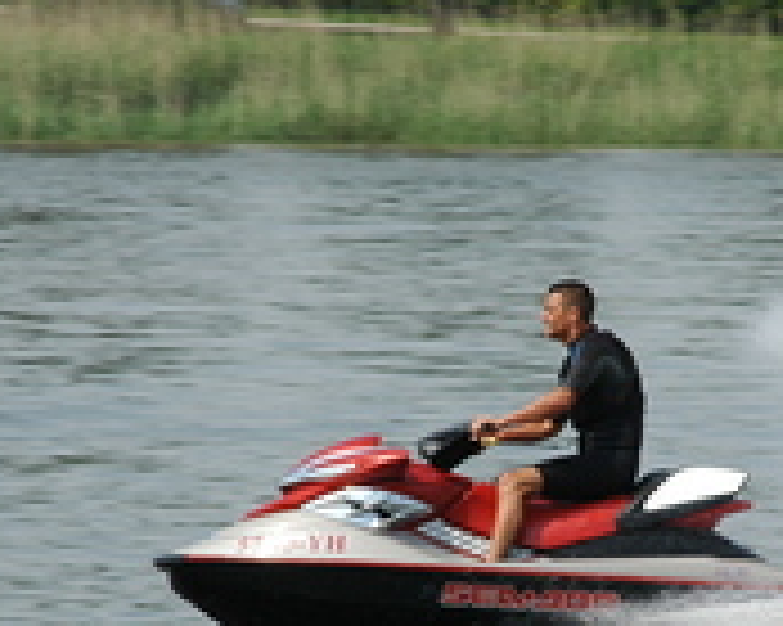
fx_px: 11632
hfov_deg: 3.9
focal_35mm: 502
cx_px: 590
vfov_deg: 3.1
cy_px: 486
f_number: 8
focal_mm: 135
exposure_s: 1/400
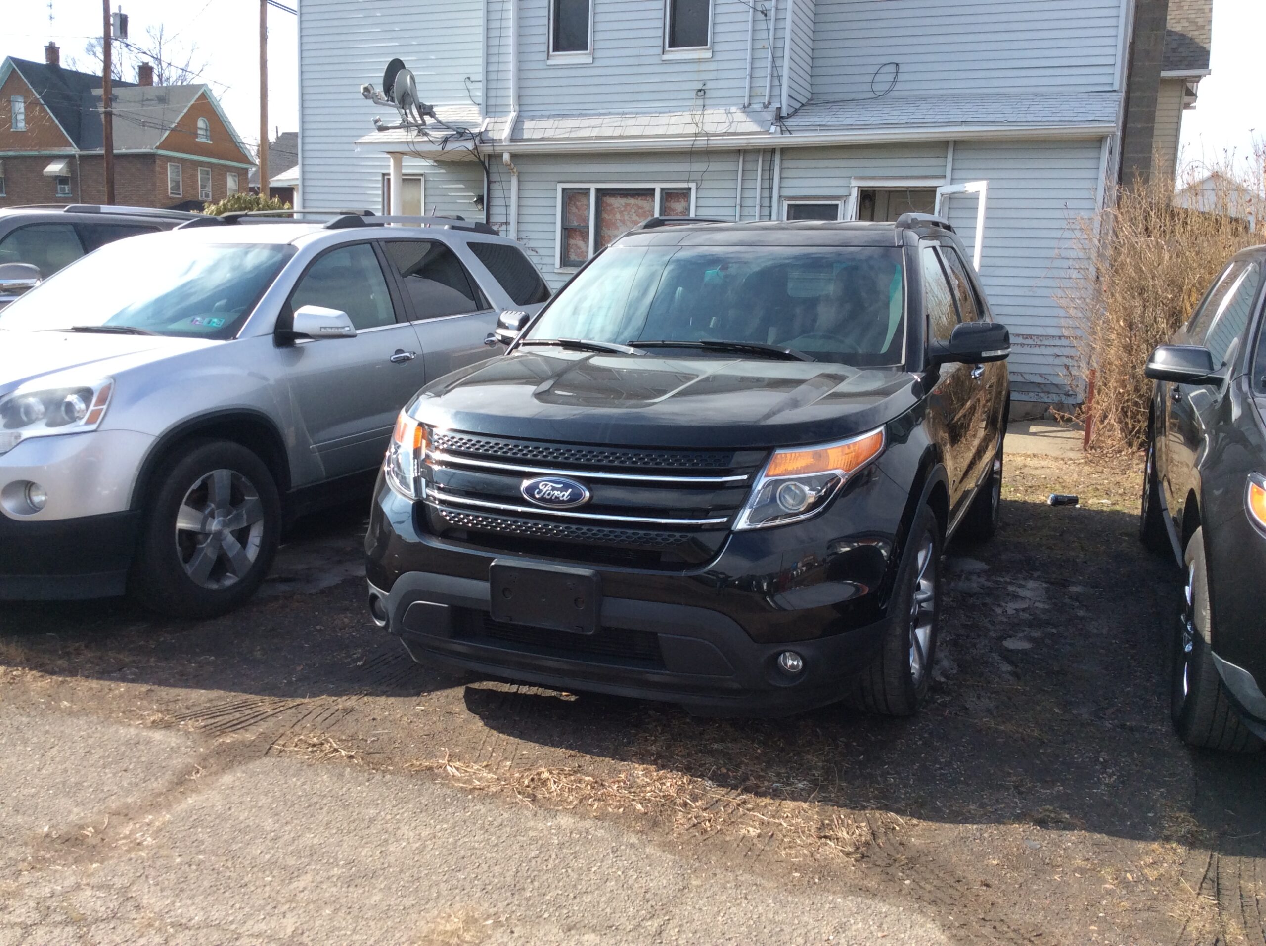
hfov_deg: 56.9
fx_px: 1169
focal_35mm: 32
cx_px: 633
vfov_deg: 44.1
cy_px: 473
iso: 32
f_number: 2.4
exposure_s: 1/657
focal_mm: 3.3
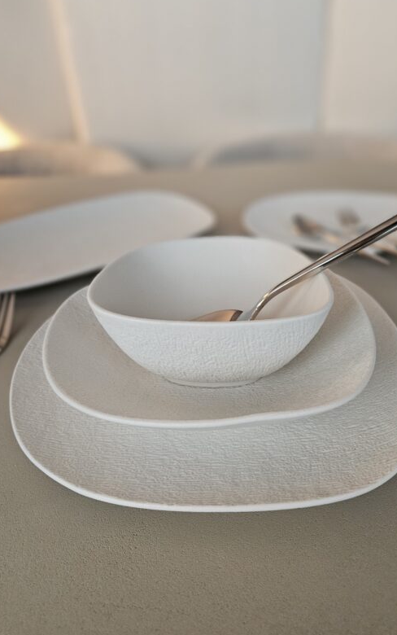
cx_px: 222
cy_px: 315
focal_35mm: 25
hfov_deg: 49.2
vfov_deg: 72.5
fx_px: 432
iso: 800
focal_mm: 5.4
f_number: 1.8
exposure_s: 1/120
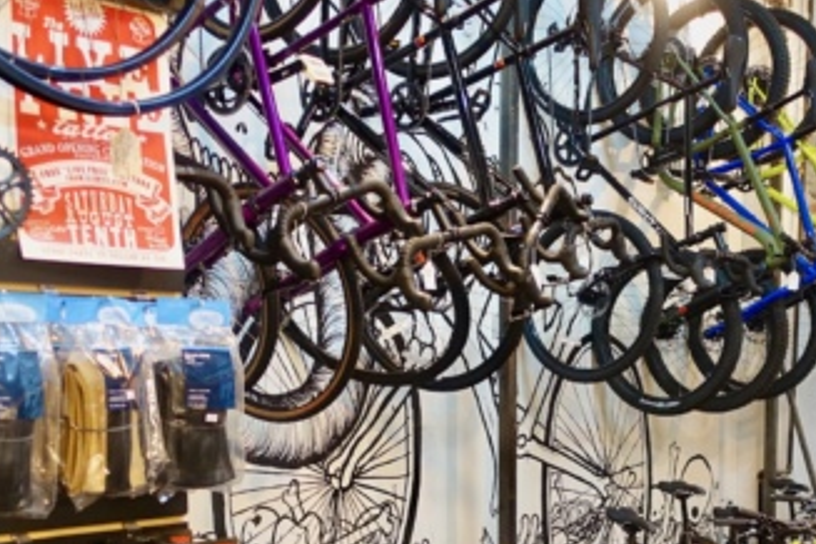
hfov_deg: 36.1
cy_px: 487
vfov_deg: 24.0
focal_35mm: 55
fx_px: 1247
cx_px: 497
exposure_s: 1/30
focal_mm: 8.8
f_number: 1.8
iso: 320
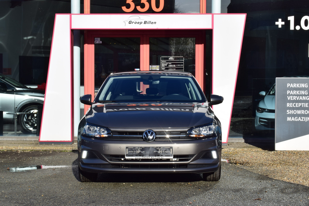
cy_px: 103
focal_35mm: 69
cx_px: 154
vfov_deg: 19.8
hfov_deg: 29.2
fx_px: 593
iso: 100
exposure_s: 1/25
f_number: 36
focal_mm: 46
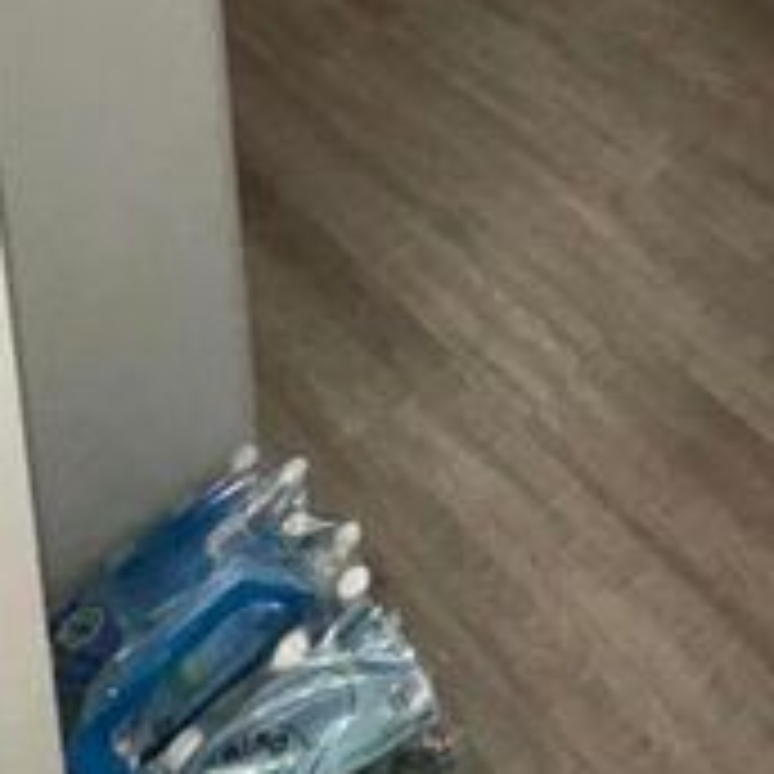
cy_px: -628
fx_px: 1214
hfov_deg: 30.6
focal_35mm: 48
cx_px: 900
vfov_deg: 21.8
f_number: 2.2
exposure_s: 1/87
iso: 80
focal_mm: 2.22
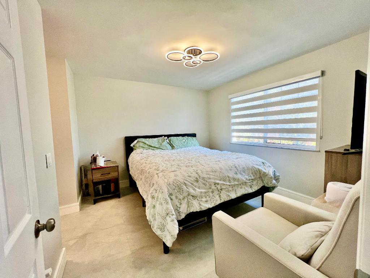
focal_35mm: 13
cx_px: 185
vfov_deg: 89.9
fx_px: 139
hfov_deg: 106.2
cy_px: 139
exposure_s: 1/120
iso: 125
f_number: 1.8
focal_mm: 1.57
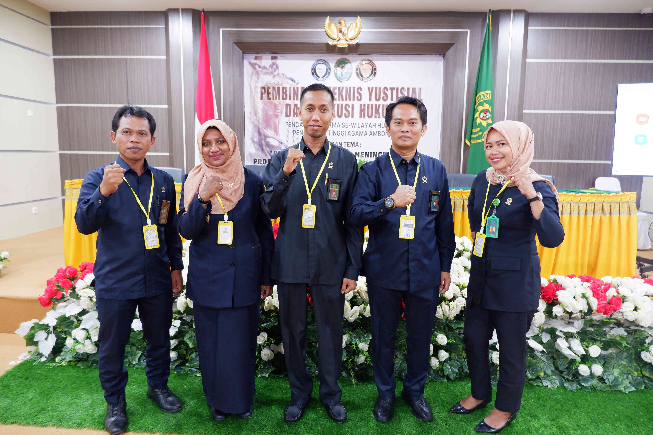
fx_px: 417
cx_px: 326
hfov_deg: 76.1
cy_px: 218
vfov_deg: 55.1
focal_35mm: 23
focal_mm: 15
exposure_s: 1/25
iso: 1000
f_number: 3.5
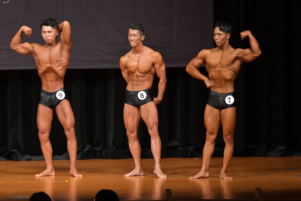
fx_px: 2131
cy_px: 100
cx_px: 150
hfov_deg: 8.1
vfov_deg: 5.4
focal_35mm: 255
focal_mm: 170
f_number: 5.6
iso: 6400
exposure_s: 1/400
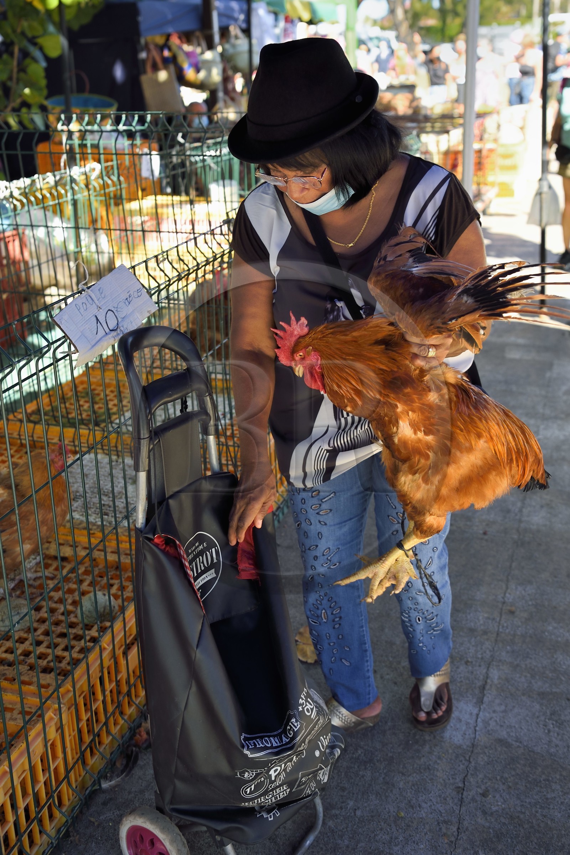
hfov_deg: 37.9
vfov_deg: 54.4
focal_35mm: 35
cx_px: 285
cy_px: 428
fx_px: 831
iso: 200
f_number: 4
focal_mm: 35
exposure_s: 1/320
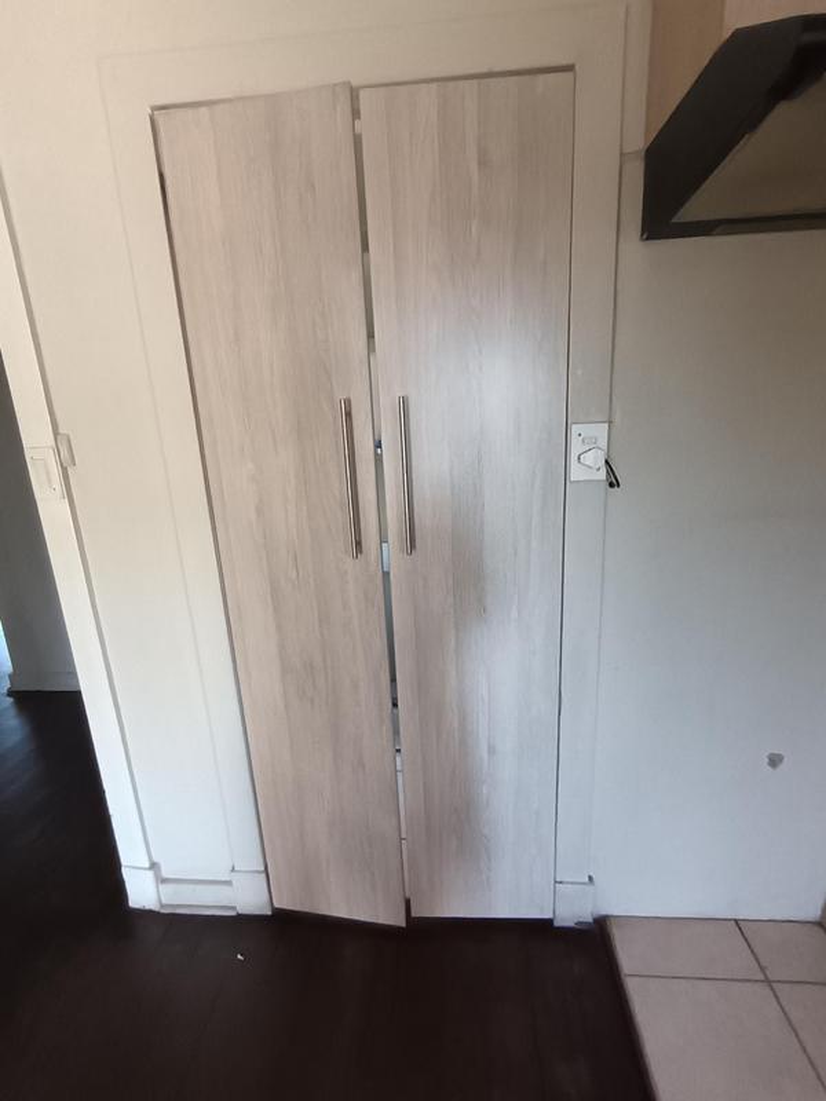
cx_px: 413
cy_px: 550
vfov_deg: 91.0
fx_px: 541
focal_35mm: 17
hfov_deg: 74.7
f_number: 2.2
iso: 728
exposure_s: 1/25
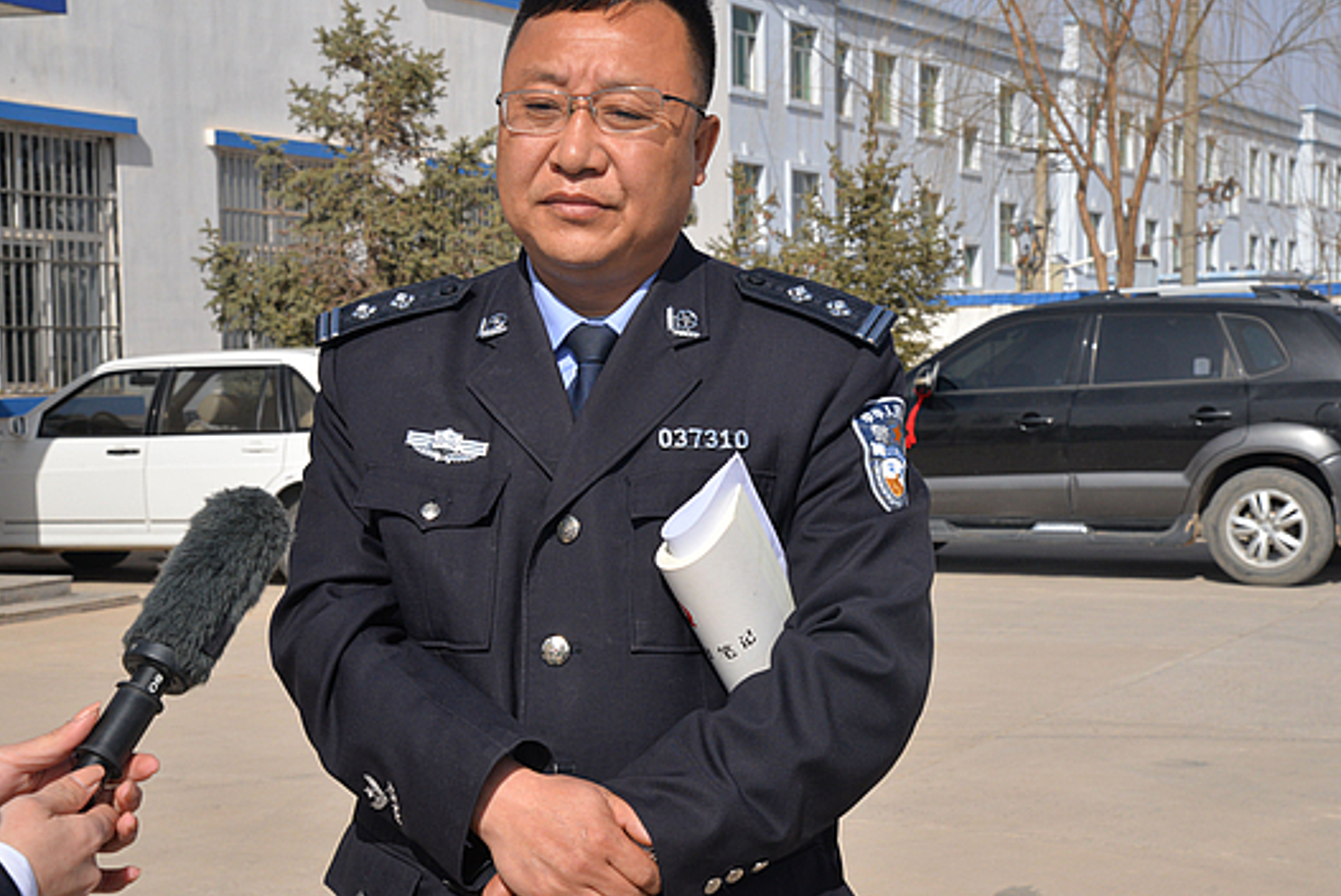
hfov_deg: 27.3
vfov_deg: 18.4
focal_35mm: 74
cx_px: 651
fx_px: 2758
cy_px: 426
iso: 1000
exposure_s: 1/800
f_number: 14
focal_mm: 65
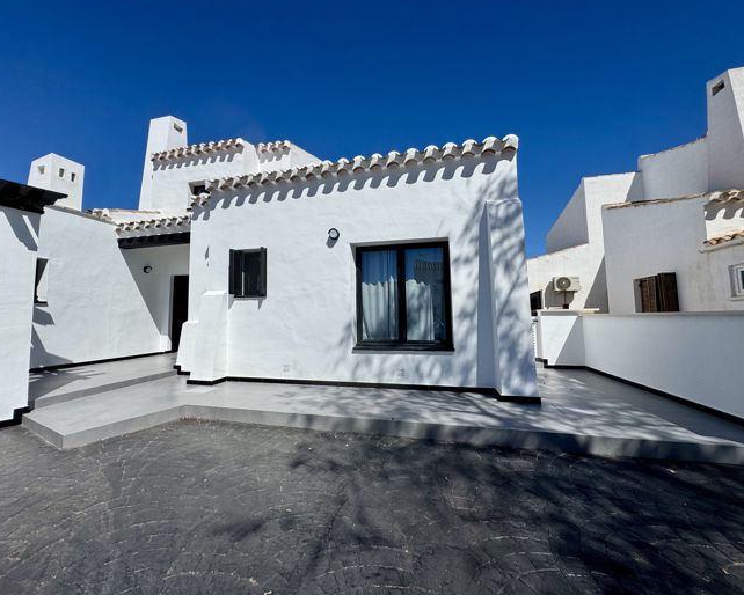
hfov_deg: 96.6
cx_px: 345
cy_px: 292
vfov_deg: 84.1
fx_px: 330
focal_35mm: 15
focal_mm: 2.22
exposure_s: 1/4630
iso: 32
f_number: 2.2
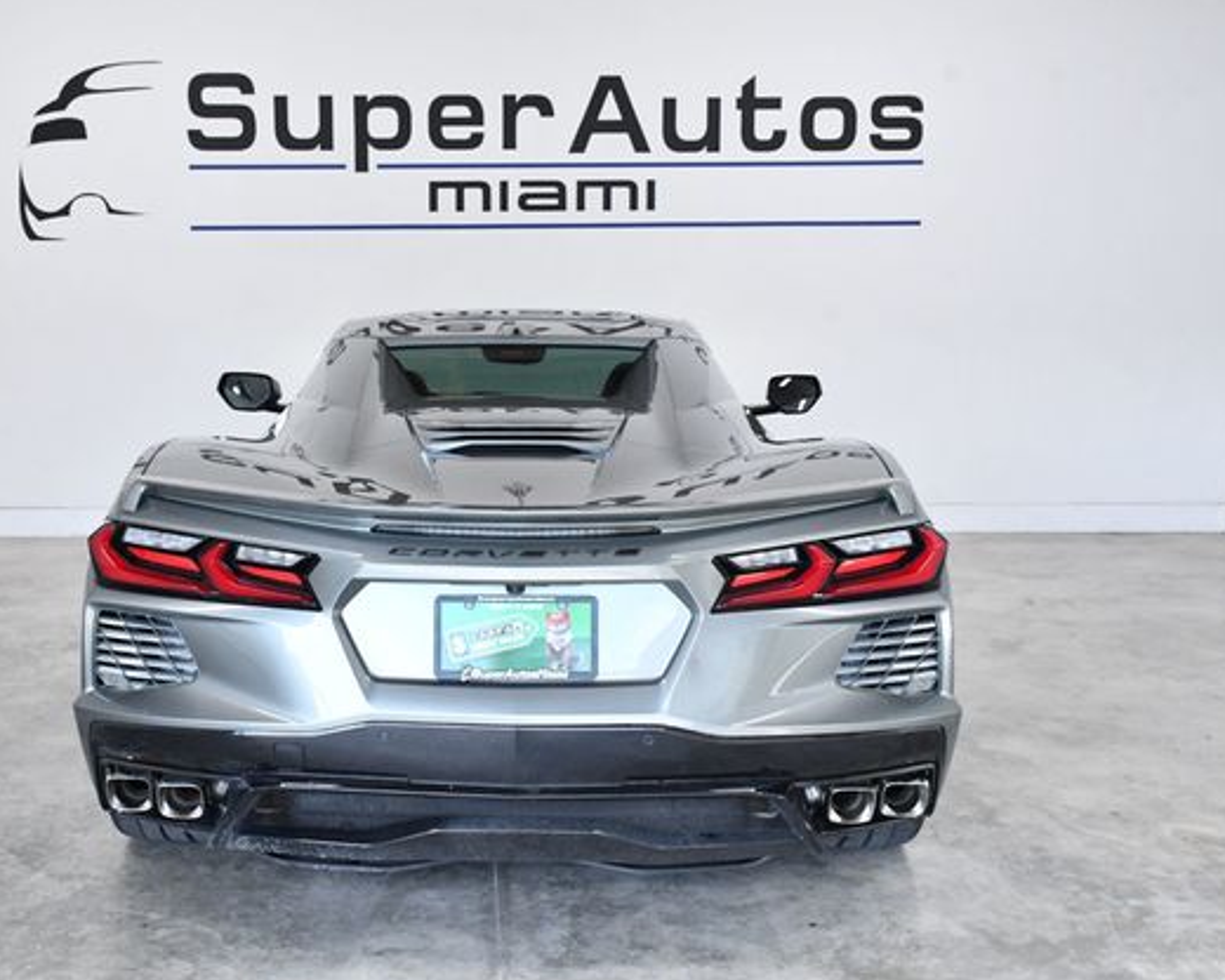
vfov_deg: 33.4
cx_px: 502
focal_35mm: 45
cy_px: 490
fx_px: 1631
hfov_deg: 41.0
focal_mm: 26
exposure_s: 1/400
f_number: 10
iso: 2500
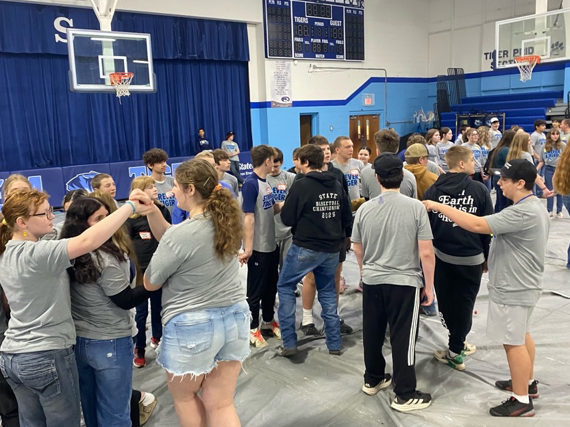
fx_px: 527
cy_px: 215
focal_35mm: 32
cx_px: 254
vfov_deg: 44.2
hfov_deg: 56.7
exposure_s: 1/60
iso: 250
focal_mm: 4.25
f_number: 1.8
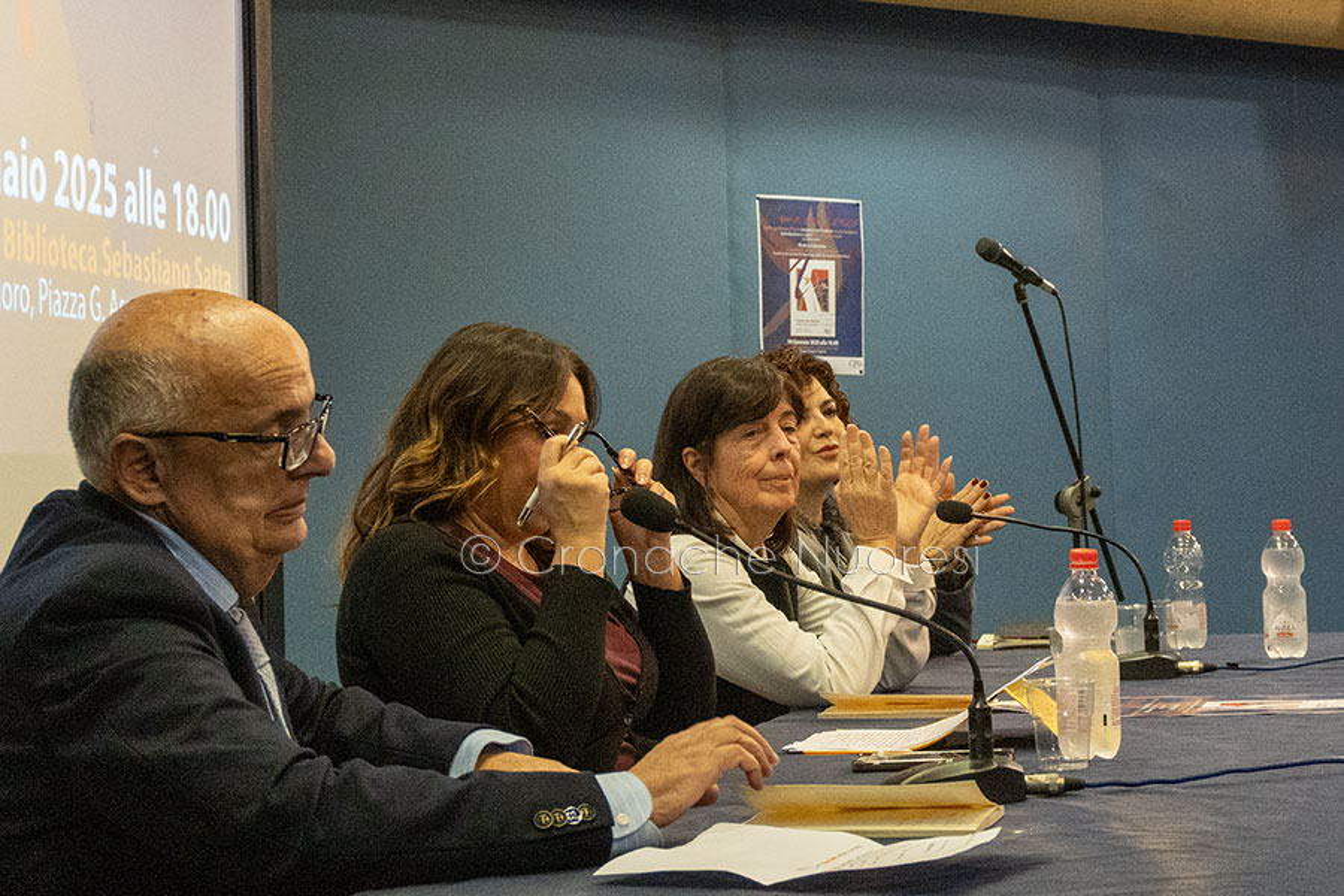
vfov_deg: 28.9
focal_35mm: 46
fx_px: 1736
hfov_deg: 42.3
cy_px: 448
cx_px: 672
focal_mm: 31
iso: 6400
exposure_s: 1/160
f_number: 6.3
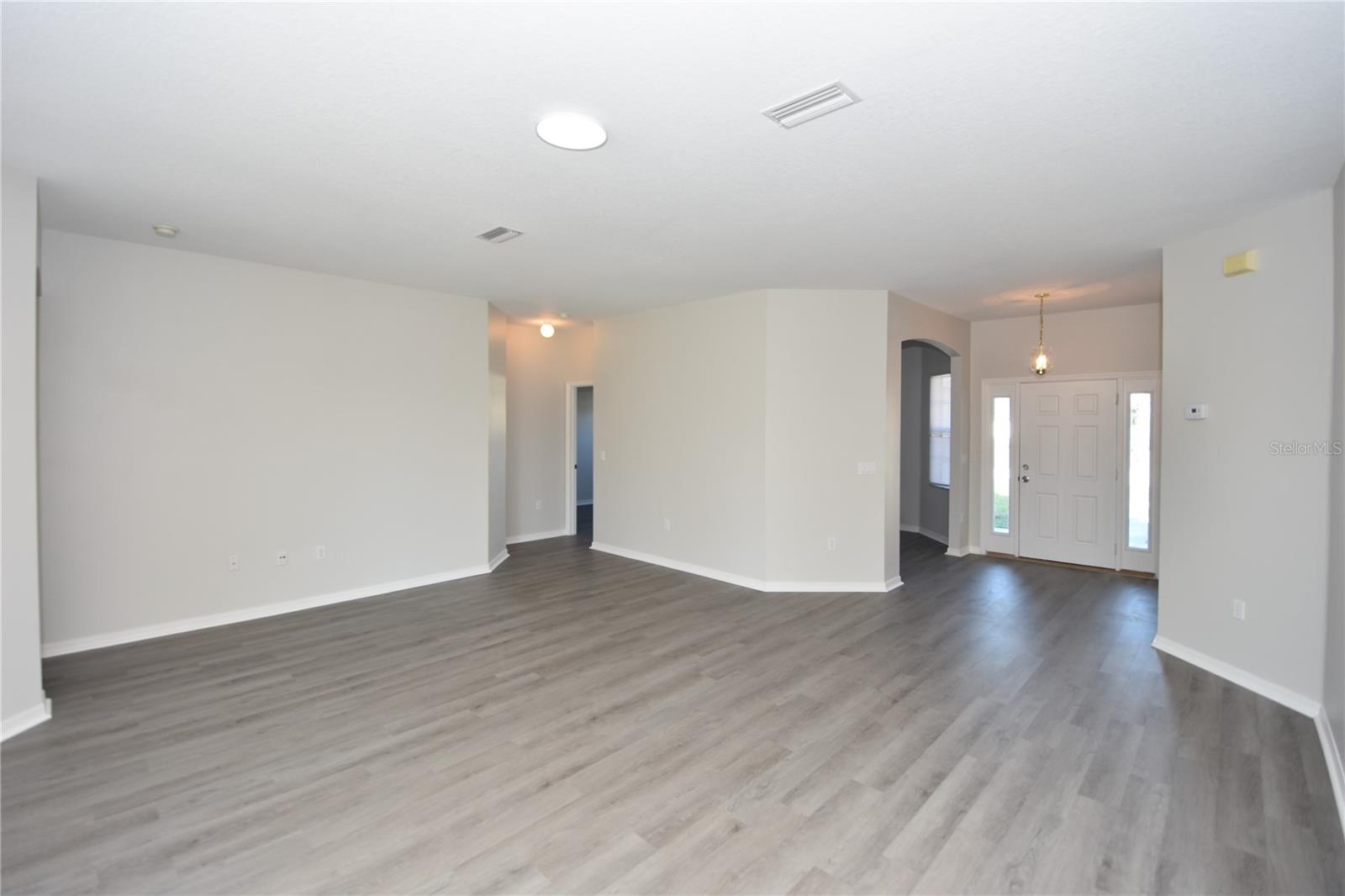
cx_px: 672
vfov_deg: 77.3
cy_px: 448
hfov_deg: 100.4
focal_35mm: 15
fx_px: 560
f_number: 4
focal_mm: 10
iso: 200
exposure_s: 1/60
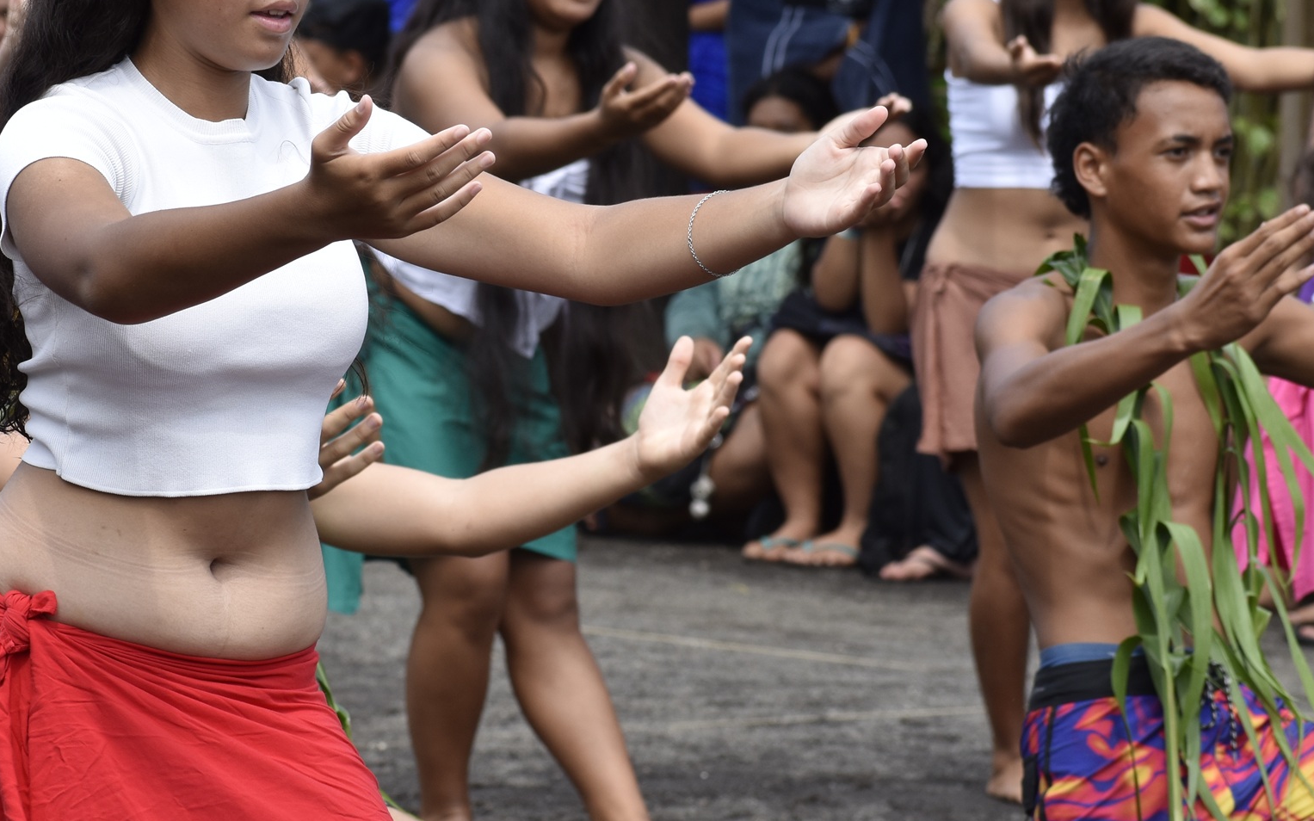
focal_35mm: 313
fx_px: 11202
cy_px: 412
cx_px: 521
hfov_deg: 6.7
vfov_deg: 4.2
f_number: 8
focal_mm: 125
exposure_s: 1/250
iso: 180
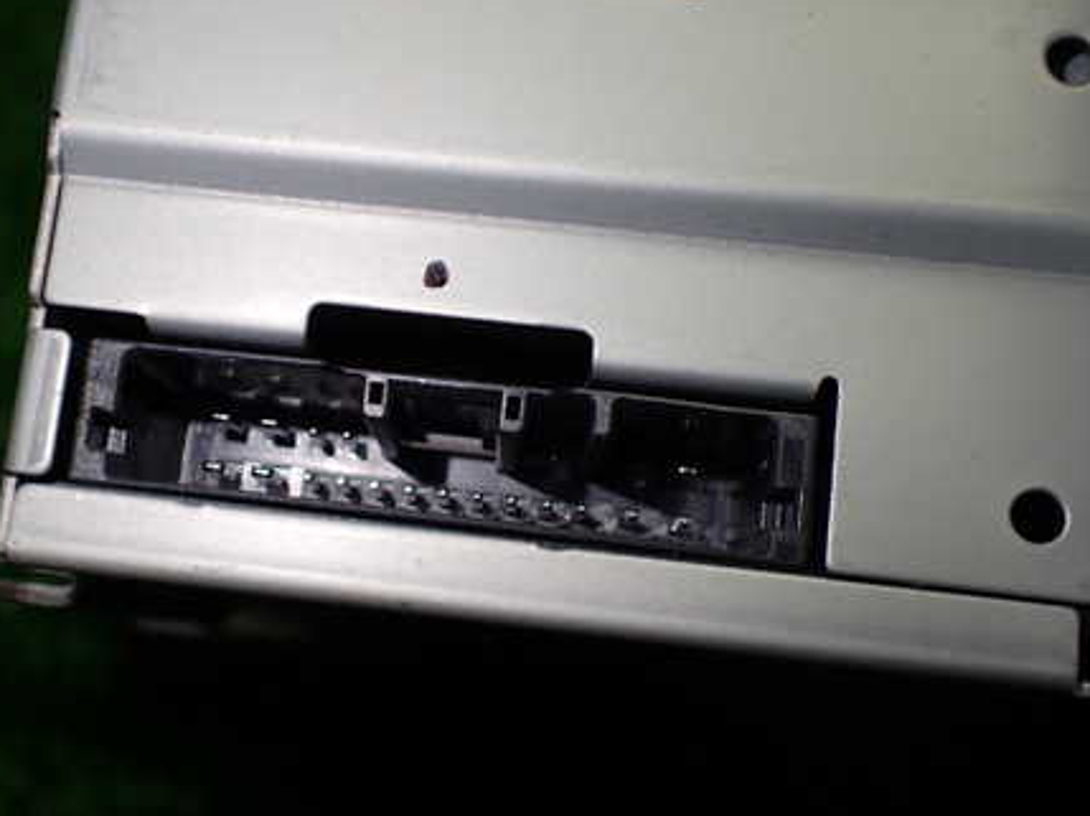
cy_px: 422
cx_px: 412
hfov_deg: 44.5
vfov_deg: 34.3
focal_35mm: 42
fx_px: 1321
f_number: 2.3
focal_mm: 5.4
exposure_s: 1/125
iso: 100
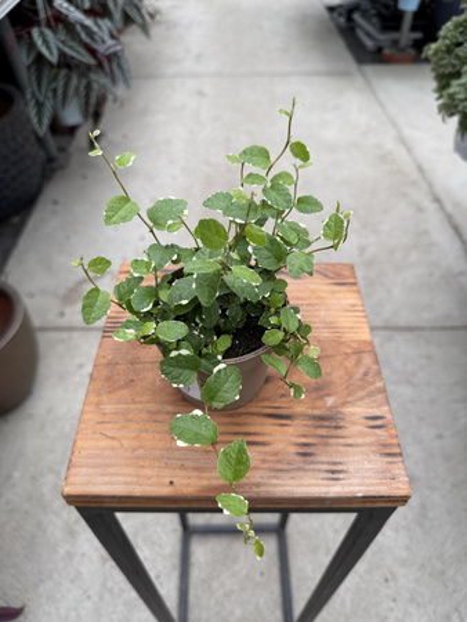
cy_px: 311
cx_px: 234
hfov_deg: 56.9
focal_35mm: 24
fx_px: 431
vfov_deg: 71.6
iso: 80
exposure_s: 1/393
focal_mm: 6.76
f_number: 1.78
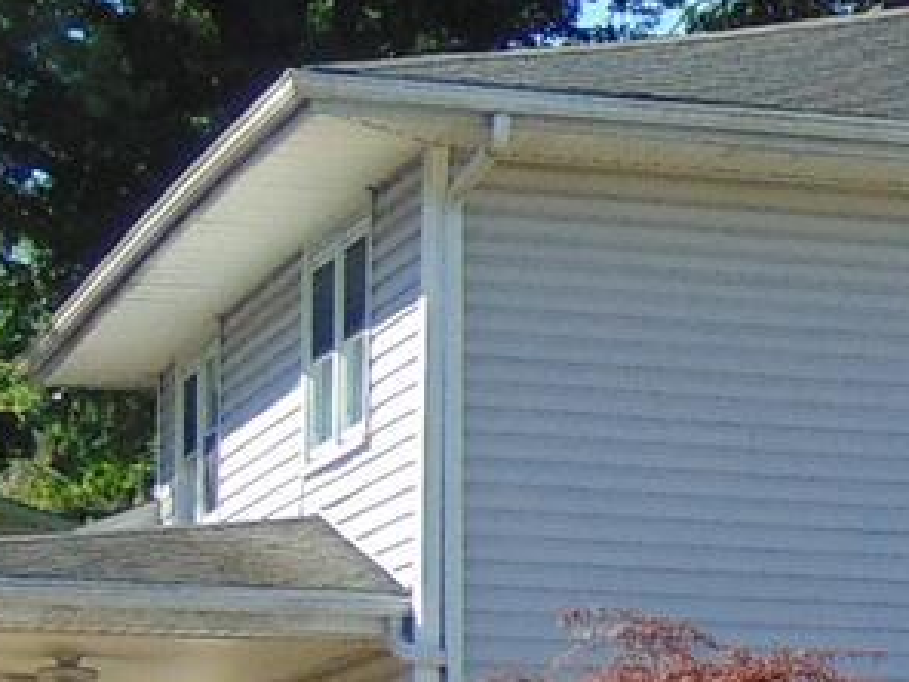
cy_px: 756
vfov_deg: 8.5
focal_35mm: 173
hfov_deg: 10.9
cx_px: 1428
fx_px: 4543
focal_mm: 4.5
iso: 80
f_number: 3
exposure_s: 1/800
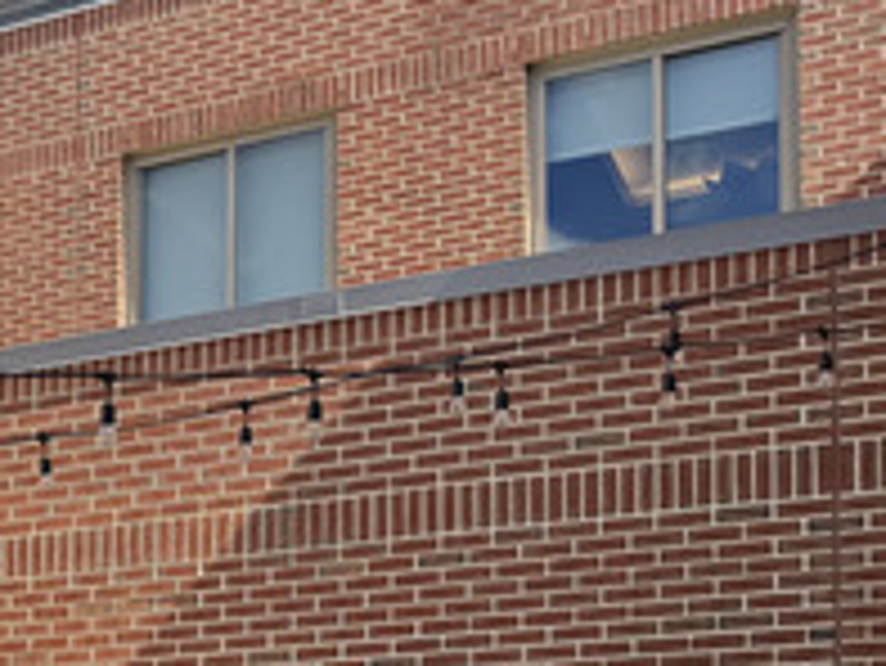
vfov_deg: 18.8
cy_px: 860
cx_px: -202
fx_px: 1870
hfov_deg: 24.0
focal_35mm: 73
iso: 80
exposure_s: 1/3413
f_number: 1.78
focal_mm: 6.76
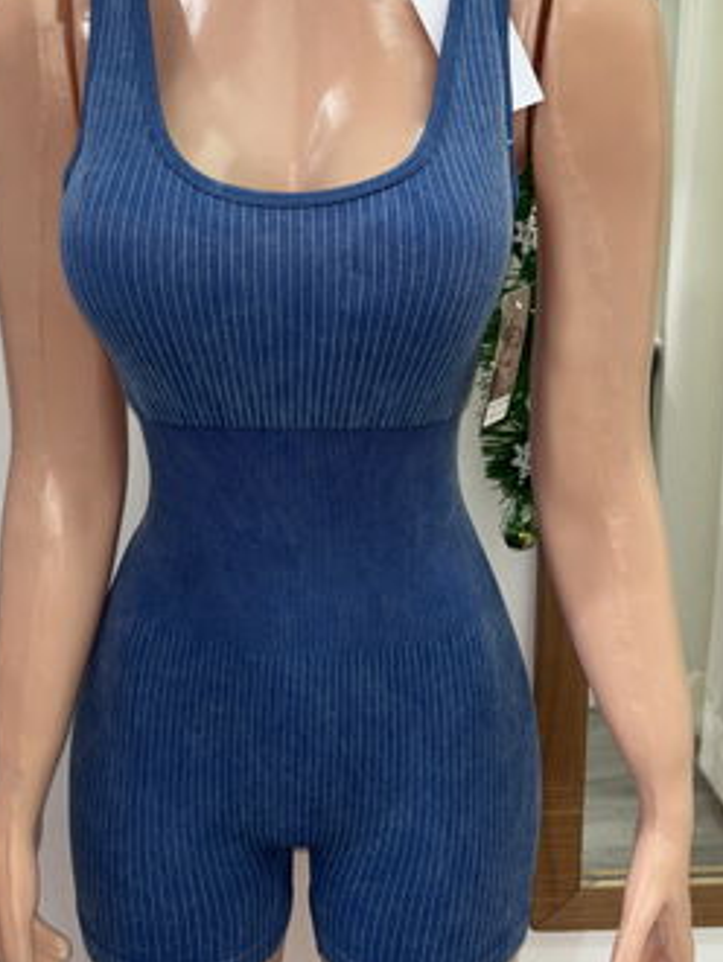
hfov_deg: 34.3
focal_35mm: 42
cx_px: 309
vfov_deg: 44.4
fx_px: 1168
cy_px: 369
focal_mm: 5.96
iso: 40
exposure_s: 1/33
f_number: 1.6
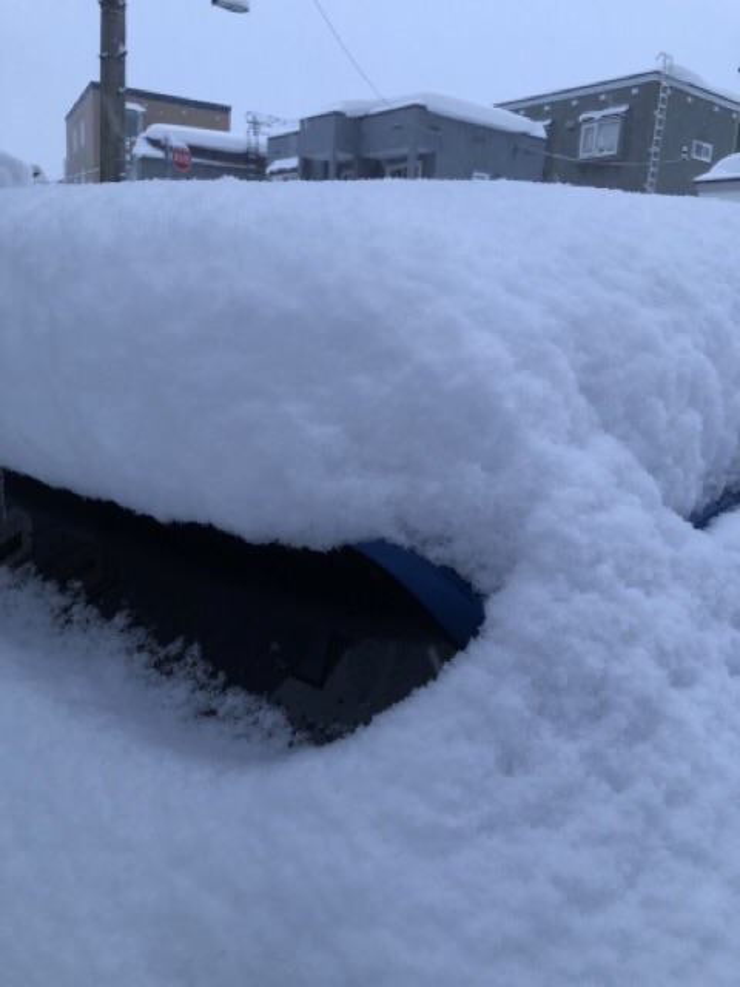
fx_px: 798
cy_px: 494
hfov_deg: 49.7
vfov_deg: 63.4
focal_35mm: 28
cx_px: 370
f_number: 1.8
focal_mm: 3.99
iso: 80
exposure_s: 1/15
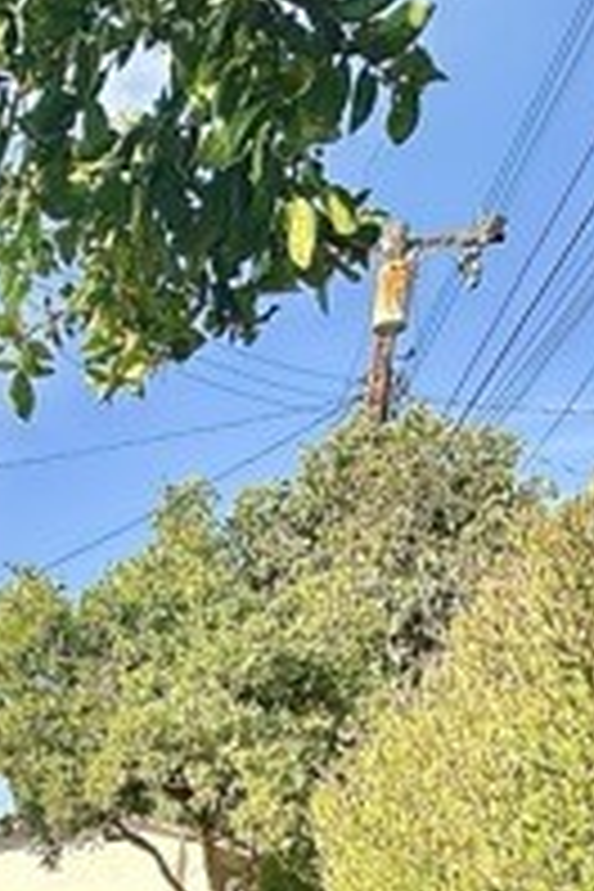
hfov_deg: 25.3
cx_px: -144
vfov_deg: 34.0
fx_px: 1163
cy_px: 1062
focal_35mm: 47
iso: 40
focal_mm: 2.22
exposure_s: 1/432
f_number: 2.2
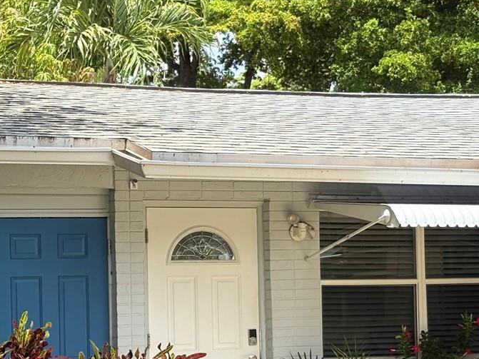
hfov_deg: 15.9
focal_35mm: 124
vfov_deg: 11.9
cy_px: 221
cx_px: 280
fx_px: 1716
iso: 50
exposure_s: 1/1626
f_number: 1.6
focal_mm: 5.96
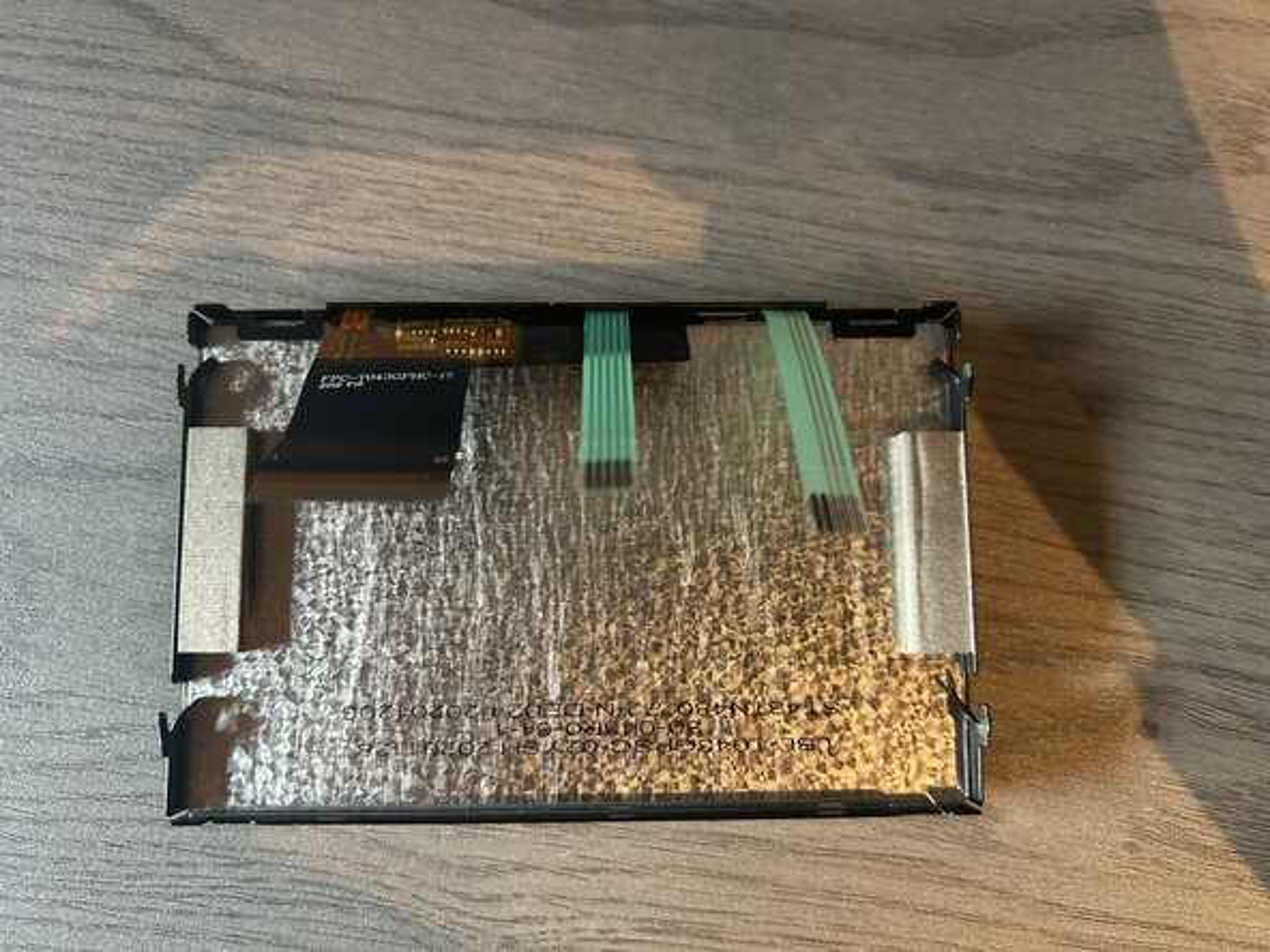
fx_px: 954
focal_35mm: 26
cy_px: 476
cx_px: 635
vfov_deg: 53.1
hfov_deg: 67.3
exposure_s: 1/48
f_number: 1.5
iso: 200
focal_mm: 5.7
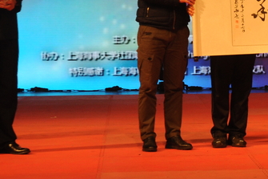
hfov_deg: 9.7
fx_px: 1555
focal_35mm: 209
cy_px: 16
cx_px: 330
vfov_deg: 6.6
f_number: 14
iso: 1250
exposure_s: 1/60
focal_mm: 70
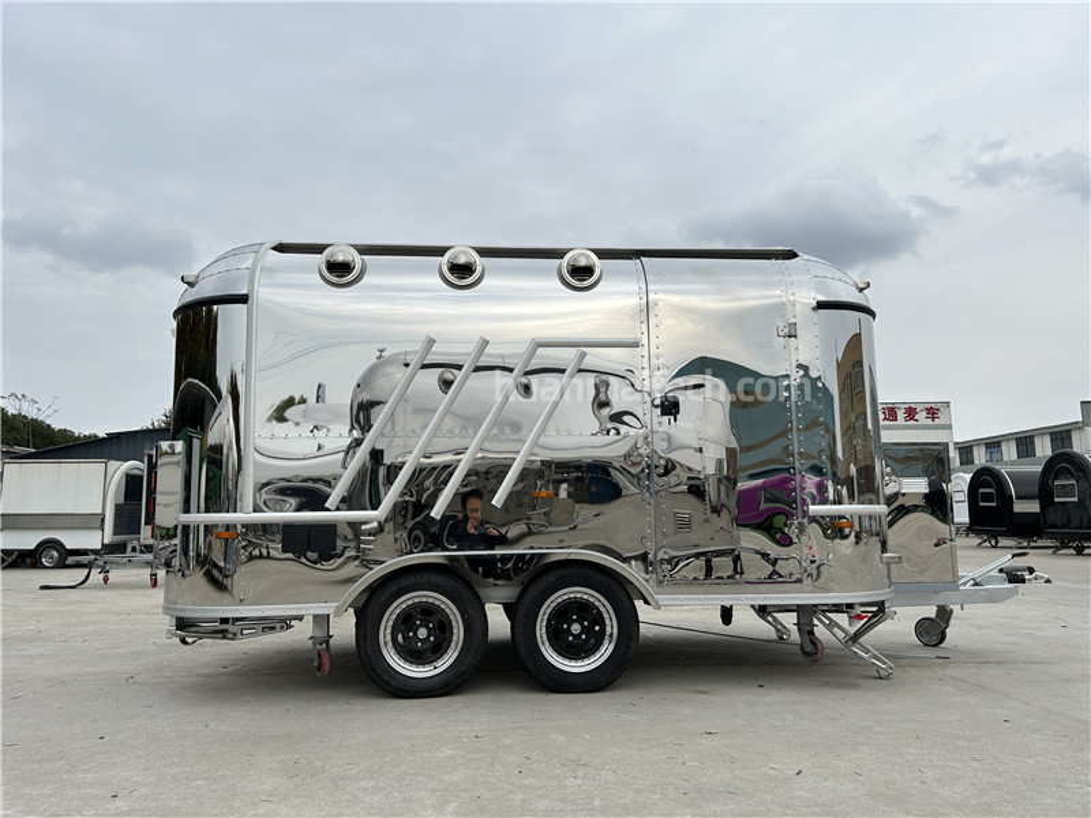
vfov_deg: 53.1
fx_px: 819
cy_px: 409
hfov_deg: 67.3
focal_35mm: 26
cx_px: 546
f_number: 1.5
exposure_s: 1/2632
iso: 50
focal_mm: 5.7
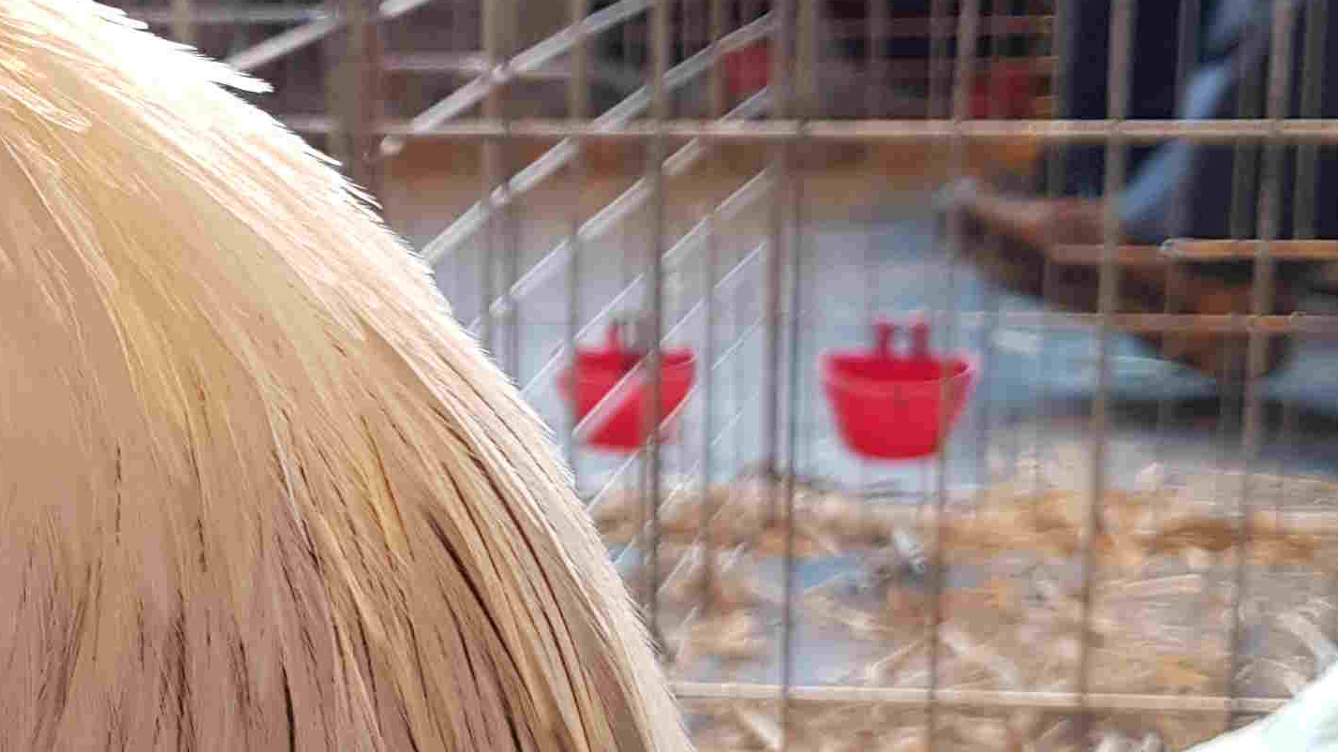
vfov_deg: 14.9
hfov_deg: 26.1
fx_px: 2838
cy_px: 745
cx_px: 279
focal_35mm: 80
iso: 80
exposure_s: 1/50
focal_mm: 4.2
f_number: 1.7
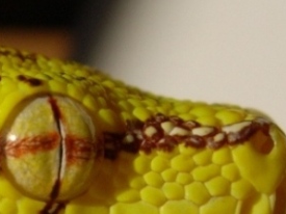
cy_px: 184
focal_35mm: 83
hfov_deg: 22.7
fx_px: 685
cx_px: 2
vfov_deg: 17.6
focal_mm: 7.8
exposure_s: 1/995
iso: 64
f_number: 4.8
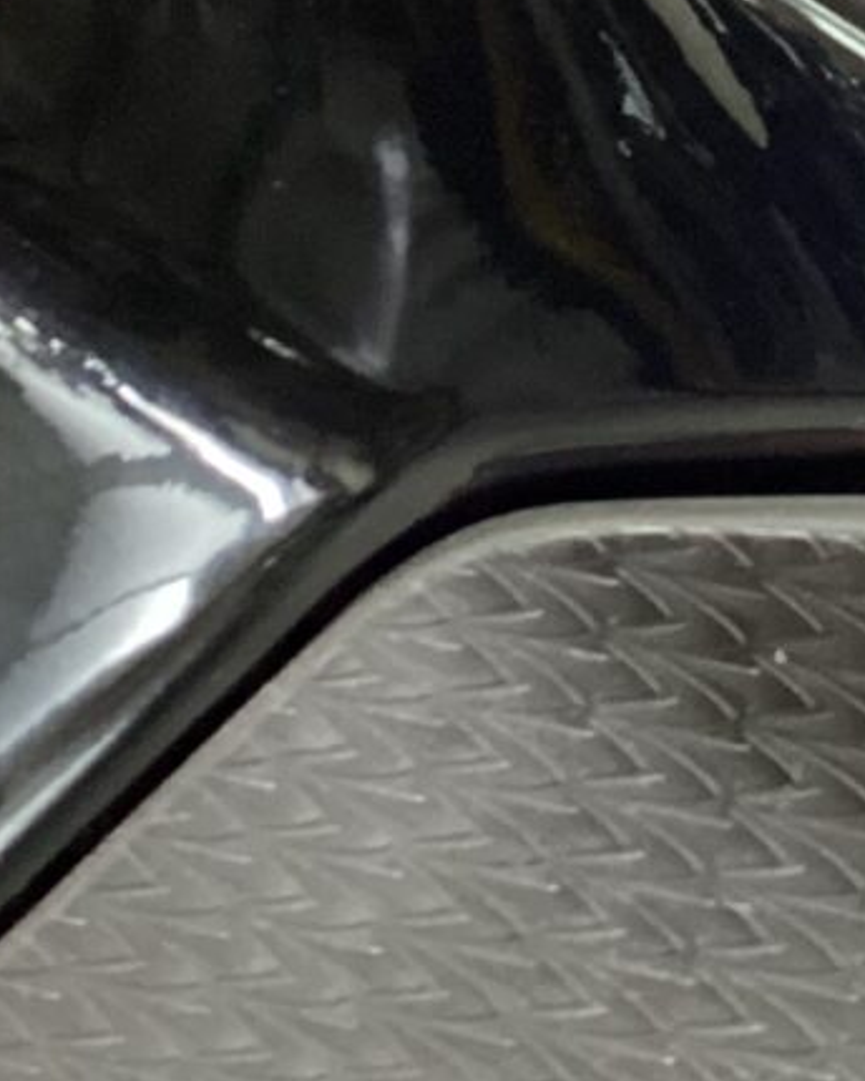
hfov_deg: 11.0
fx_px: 4320
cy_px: -40
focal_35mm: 135
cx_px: 1257
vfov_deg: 14.0
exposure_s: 1/30
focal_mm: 3.3
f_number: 2.4
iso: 400
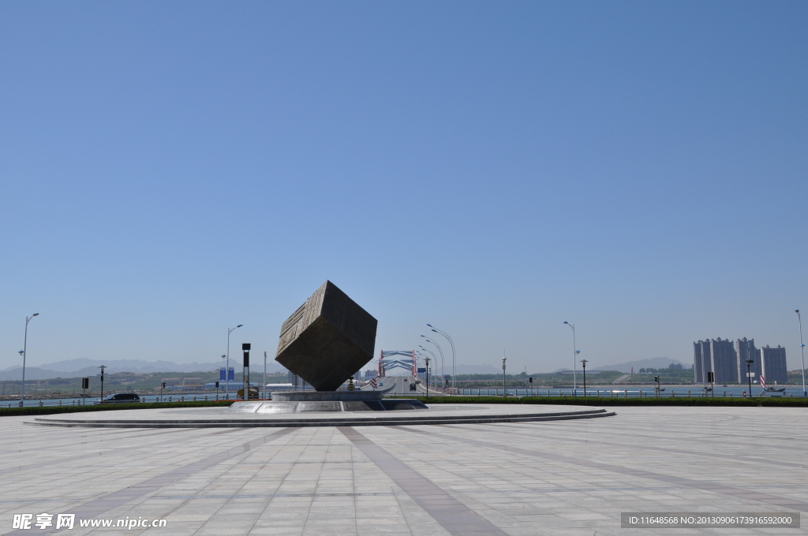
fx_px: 941
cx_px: 404
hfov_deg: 46.5
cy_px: 268
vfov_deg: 31.8
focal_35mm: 42
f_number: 11
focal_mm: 28
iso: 200
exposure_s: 1/500
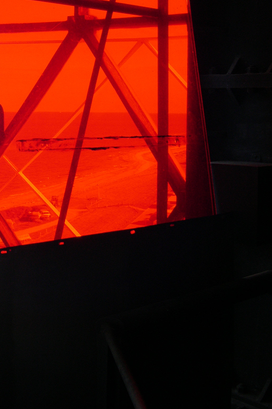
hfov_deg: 23.2
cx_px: 71
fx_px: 657
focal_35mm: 58
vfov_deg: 34.2
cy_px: 135
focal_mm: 8
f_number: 2.8
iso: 100
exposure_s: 1/82.1
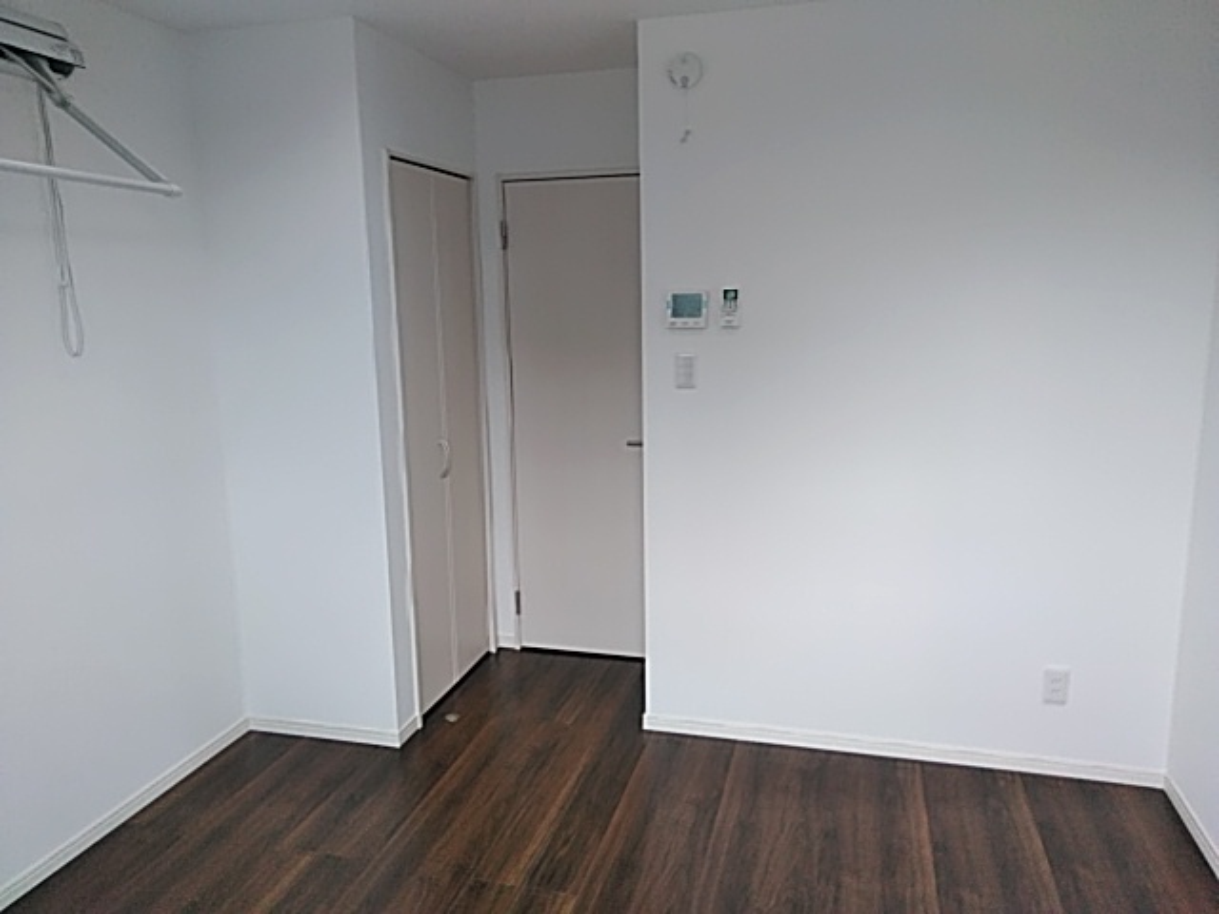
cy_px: 457
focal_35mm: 27
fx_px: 951
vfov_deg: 51.4
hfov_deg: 65.3
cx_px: 610
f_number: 2.2
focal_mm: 3.46
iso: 182
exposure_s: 1/125
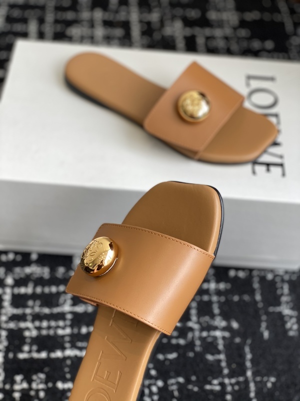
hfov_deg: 28.0
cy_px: 200
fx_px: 601
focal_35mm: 52
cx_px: 150
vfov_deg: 36.8
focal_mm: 6
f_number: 2
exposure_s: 1/122
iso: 20
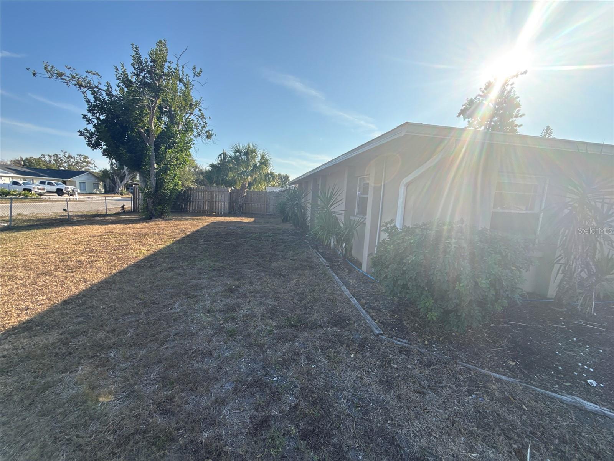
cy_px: 230
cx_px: 307
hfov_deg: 102.1
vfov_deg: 85.7
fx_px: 248
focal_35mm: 14
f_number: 2.2
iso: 64
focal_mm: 2.22
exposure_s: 1/1033
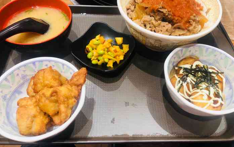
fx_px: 191
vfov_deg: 41.7
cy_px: 61
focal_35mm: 30
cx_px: 118
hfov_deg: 62.9
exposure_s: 1/17
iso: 40
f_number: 1.8
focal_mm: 4
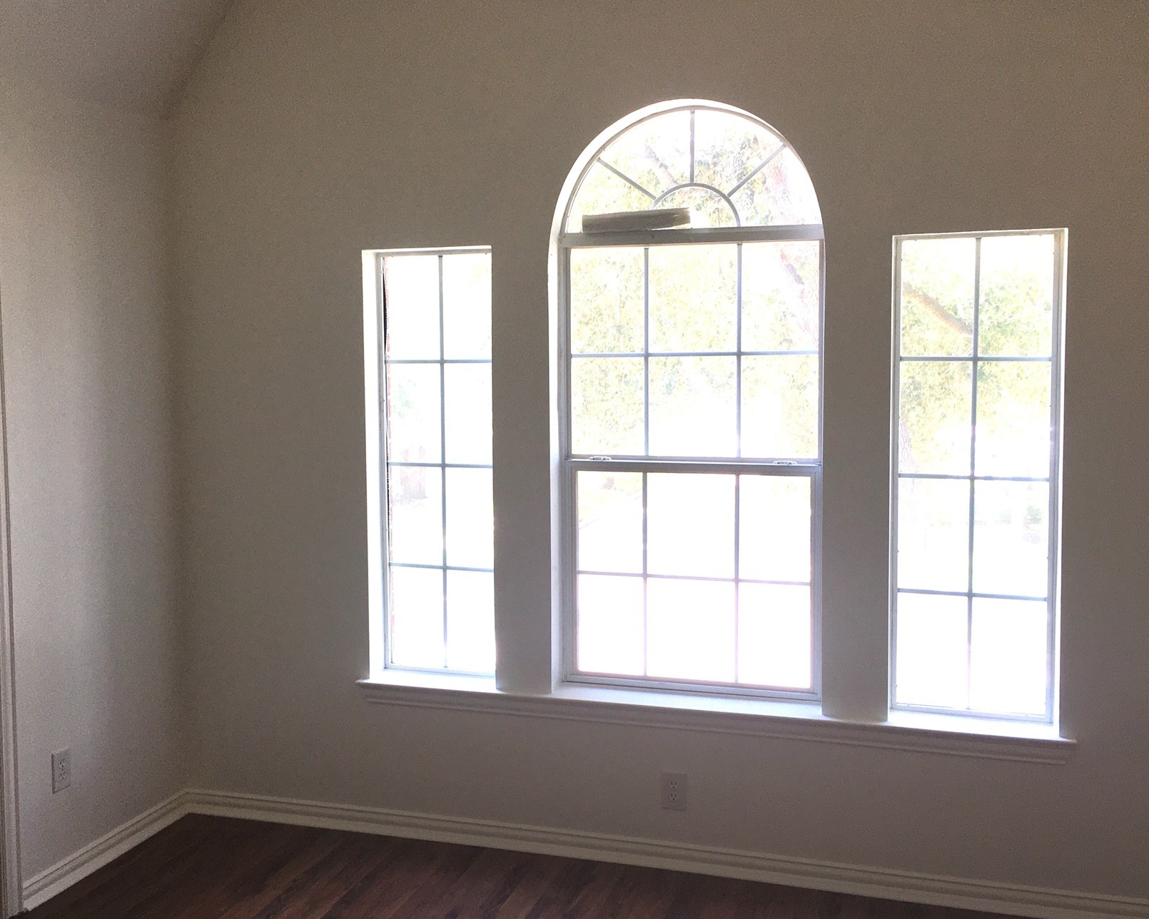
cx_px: 553
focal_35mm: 36
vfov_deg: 41.2
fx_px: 1224
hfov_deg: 50.3
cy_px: 455
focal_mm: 4.15
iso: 40
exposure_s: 1/120
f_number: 2.2
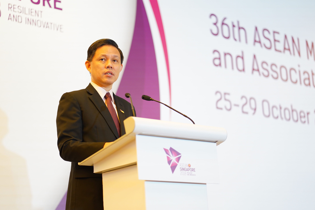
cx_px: 158
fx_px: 744
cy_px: 105
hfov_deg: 23.9
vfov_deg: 16.1
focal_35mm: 85
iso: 1250
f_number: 1.8
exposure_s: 1/125
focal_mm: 85
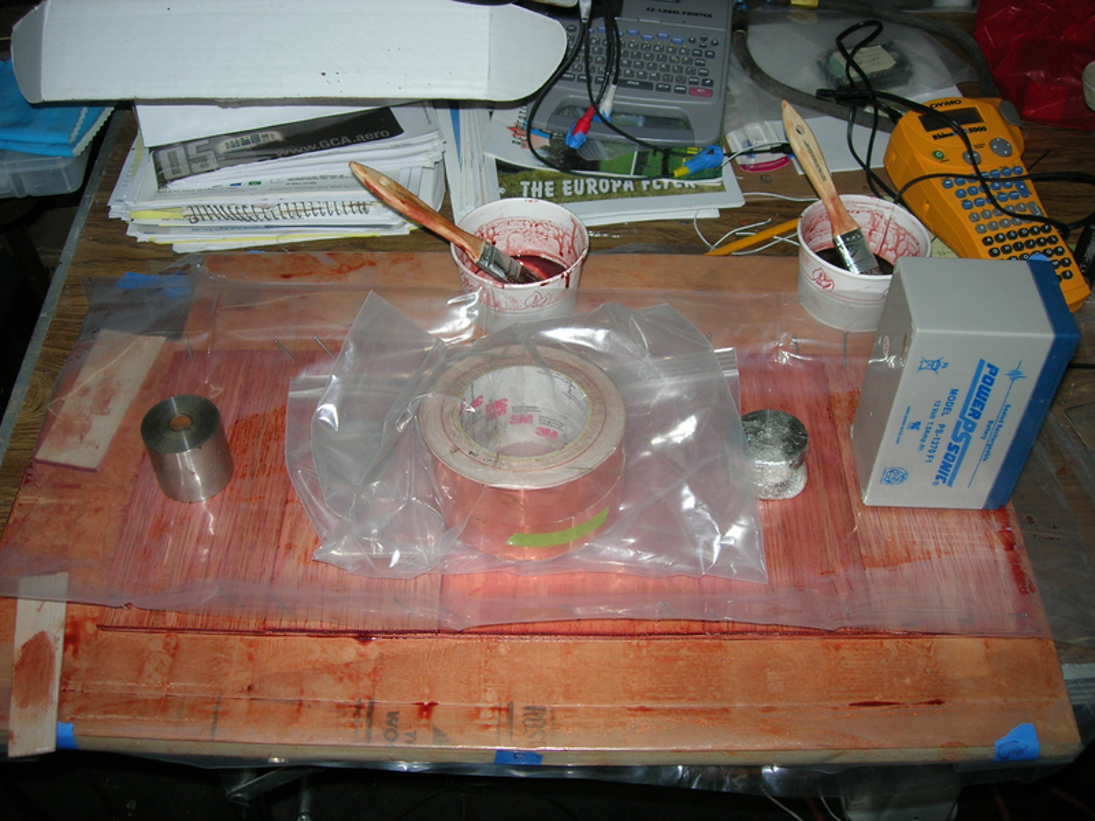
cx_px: 548
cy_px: 410
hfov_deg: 49.0
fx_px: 1202
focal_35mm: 38
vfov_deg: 37.7
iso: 64
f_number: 2.8
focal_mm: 7.8
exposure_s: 1/60.1
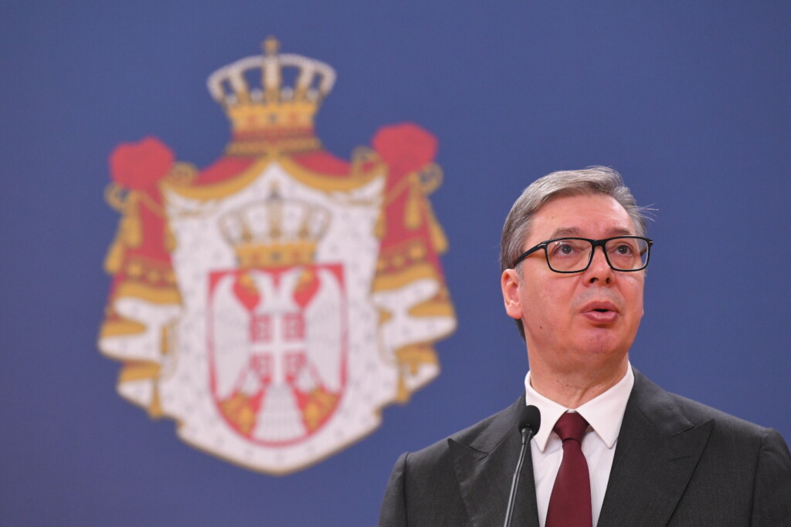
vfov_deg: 5.7
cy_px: 264
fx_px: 5274
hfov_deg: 8.6
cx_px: 396
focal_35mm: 240
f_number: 4
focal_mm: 200
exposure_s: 1/400
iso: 3200
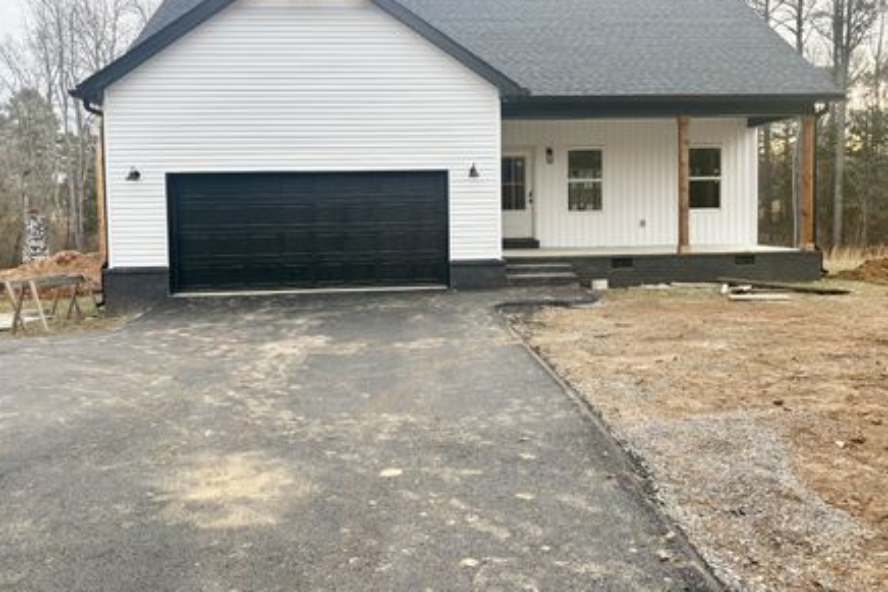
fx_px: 765
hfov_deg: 60.2
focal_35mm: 31
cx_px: 462
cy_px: 239
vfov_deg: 42.2
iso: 50
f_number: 1.6
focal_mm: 5.96
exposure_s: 1/270
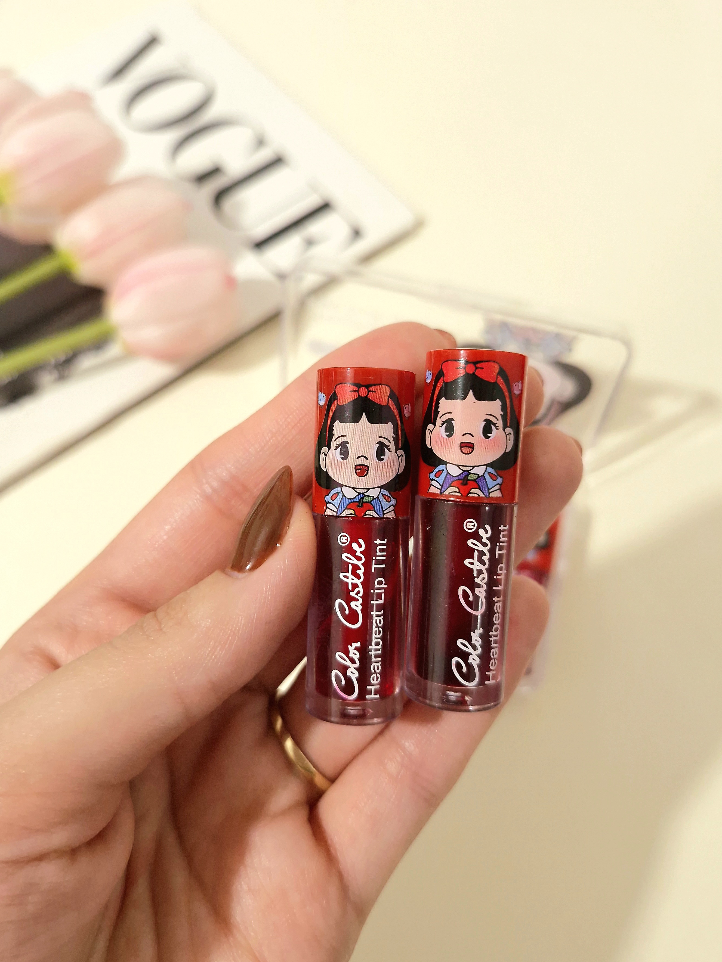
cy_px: 470
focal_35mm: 26
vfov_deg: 67.3
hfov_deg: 53.1
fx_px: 723
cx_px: 353
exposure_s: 1/90.1
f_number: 1.8
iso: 320
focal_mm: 5.54
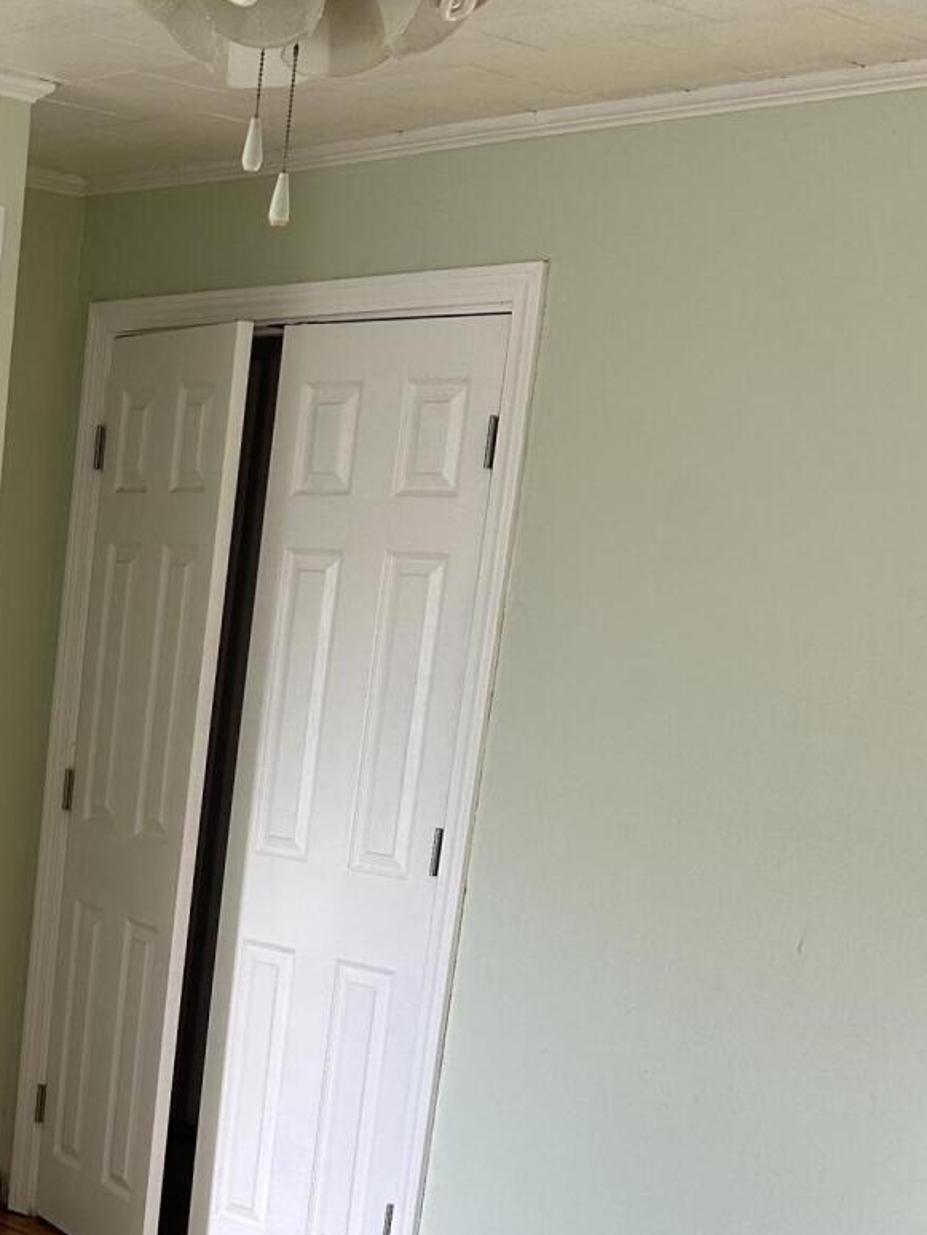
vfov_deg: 30.0
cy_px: 1080
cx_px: -193
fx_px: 2213
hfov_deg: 21.9
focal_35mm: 62
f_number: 1.78
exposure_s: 1/169
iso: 100
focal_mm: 6.86
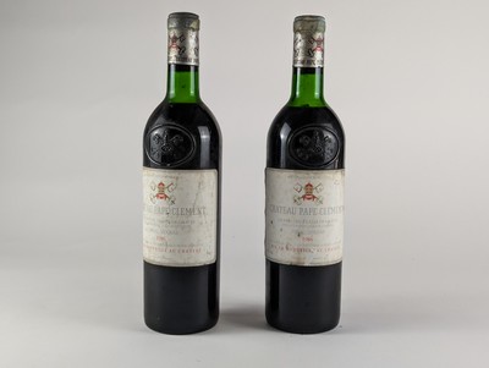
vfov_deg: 30.3
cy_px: 184
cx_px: 244
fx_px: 679
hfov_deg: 39.6
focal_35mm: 48
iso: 143
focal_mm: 6.81
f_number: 1.85
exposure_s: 1/267
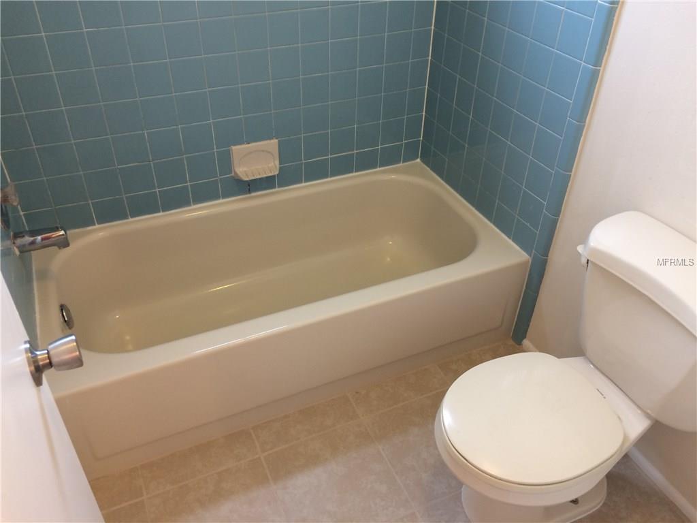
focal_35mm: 29
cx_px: 348
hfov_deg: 61.7
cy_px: 262
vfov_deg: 48.2
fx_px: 584
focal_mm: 4.15
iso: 100
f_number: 2.2
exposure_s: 1/30
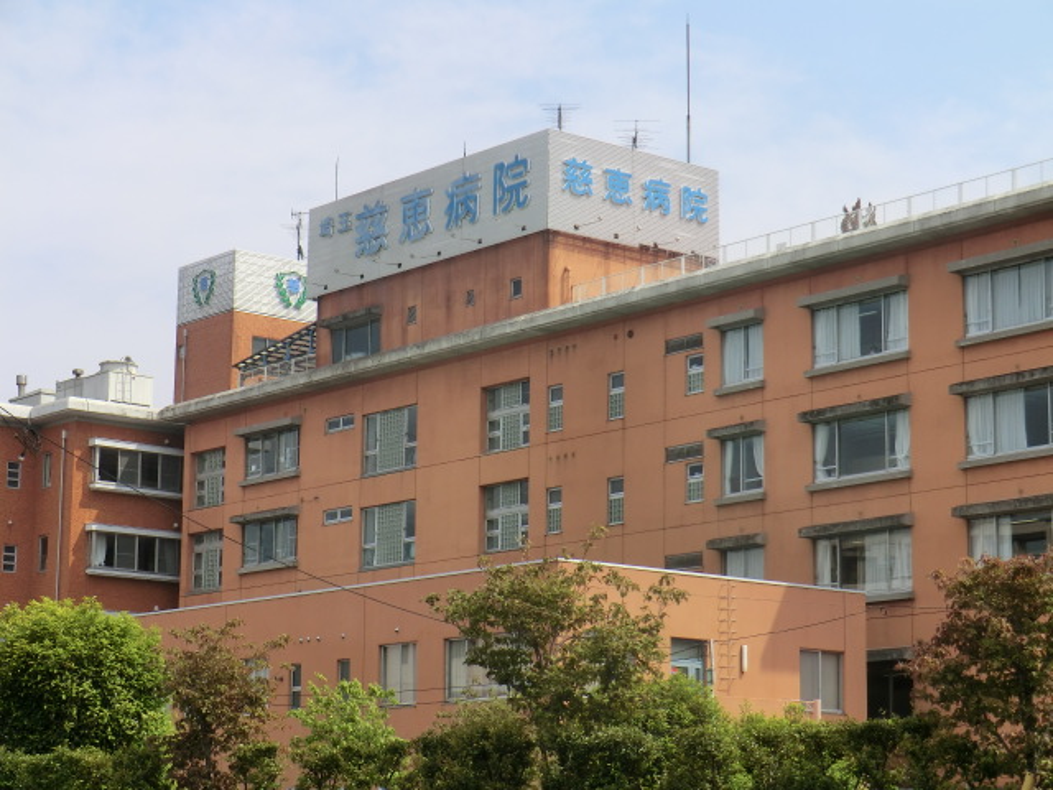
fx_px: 2312
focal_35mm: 76
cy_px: 395
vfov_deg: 19.4
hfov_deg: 25.7
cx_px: 526
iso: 80
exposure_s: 1/640
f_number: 4.6
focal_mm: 13.6
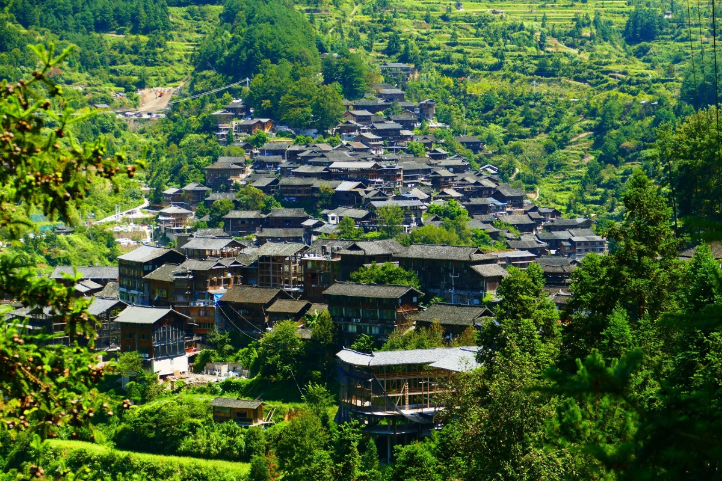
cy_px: 240
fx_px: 2306
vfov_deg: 11.9
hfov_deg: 17.8
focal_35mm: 115
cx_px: 361
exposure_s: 1/200
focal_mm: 41.85
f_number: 3.9
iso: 125
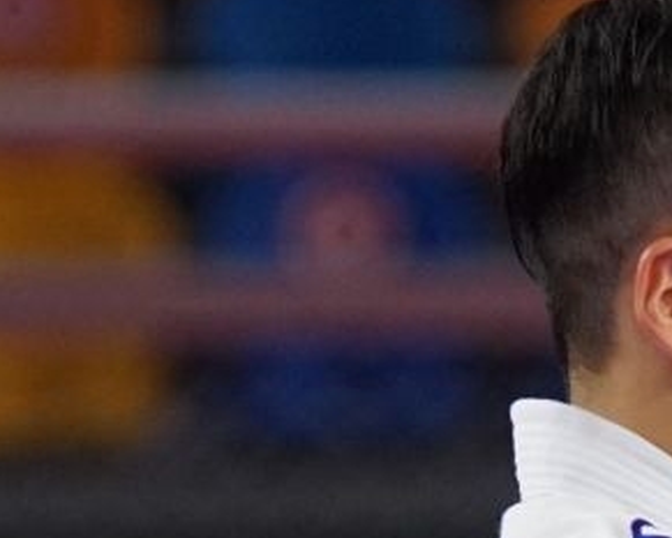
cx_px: 1145
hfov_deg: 1.4
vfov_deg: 1.1
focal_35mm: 1393
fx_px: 27714
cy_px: 1145
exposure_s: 1/400
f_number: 3.2
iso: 800
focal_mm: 160
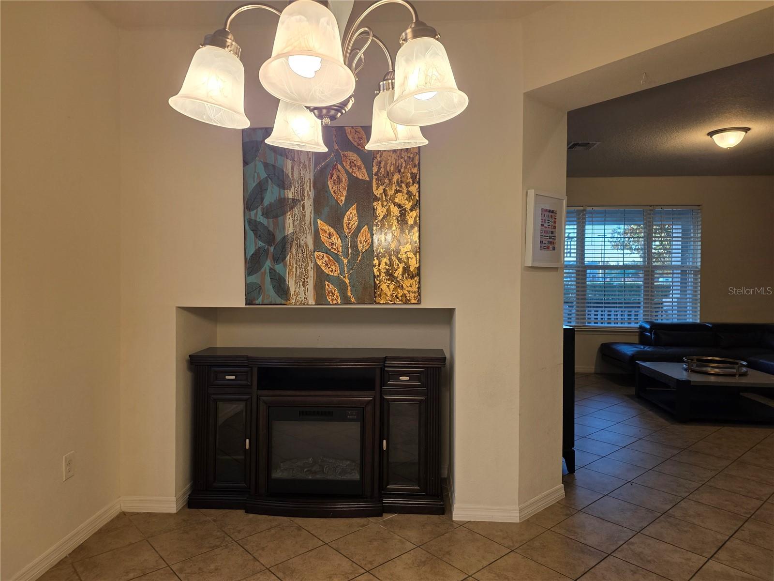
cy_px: 290
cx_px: 387
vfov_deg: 58.9
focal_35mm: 23
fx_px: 514
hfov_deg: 73.9
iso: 160
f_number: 1.7
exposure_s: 1/120
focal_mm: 6.25
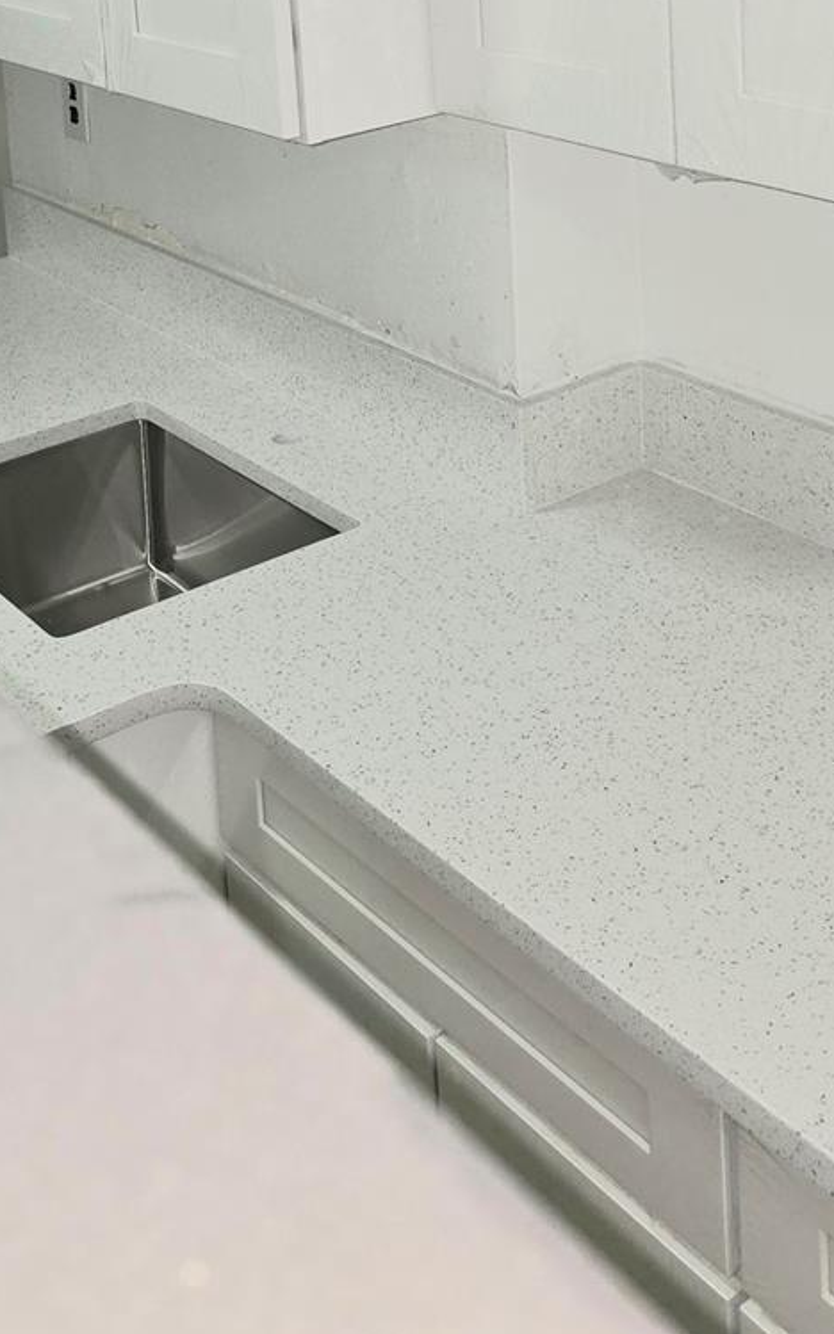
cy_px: 18
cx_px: 276
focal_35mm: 50
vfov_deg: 36.5
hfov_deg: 25.7
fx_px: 1819
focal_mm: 6.3
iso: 100
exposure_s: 1/30
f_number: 1.7
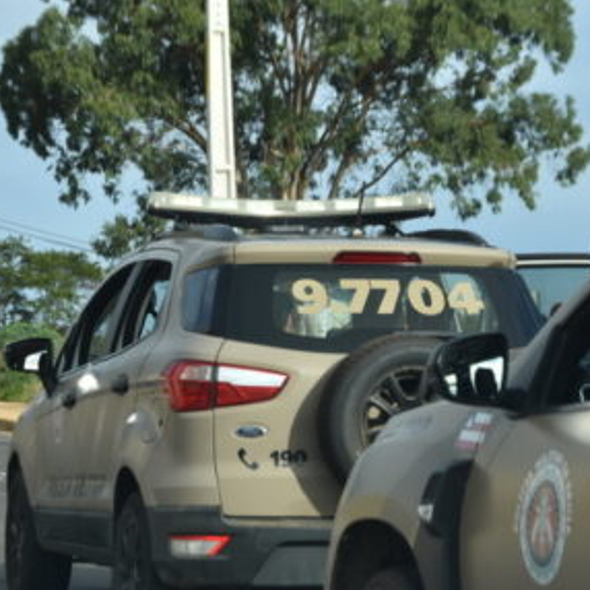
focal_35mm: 166
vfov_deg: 10.5
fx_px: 3201
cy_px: 265
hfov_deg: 10.5
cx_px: 295
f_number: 8
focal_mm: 62
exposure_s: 1/500
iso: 400
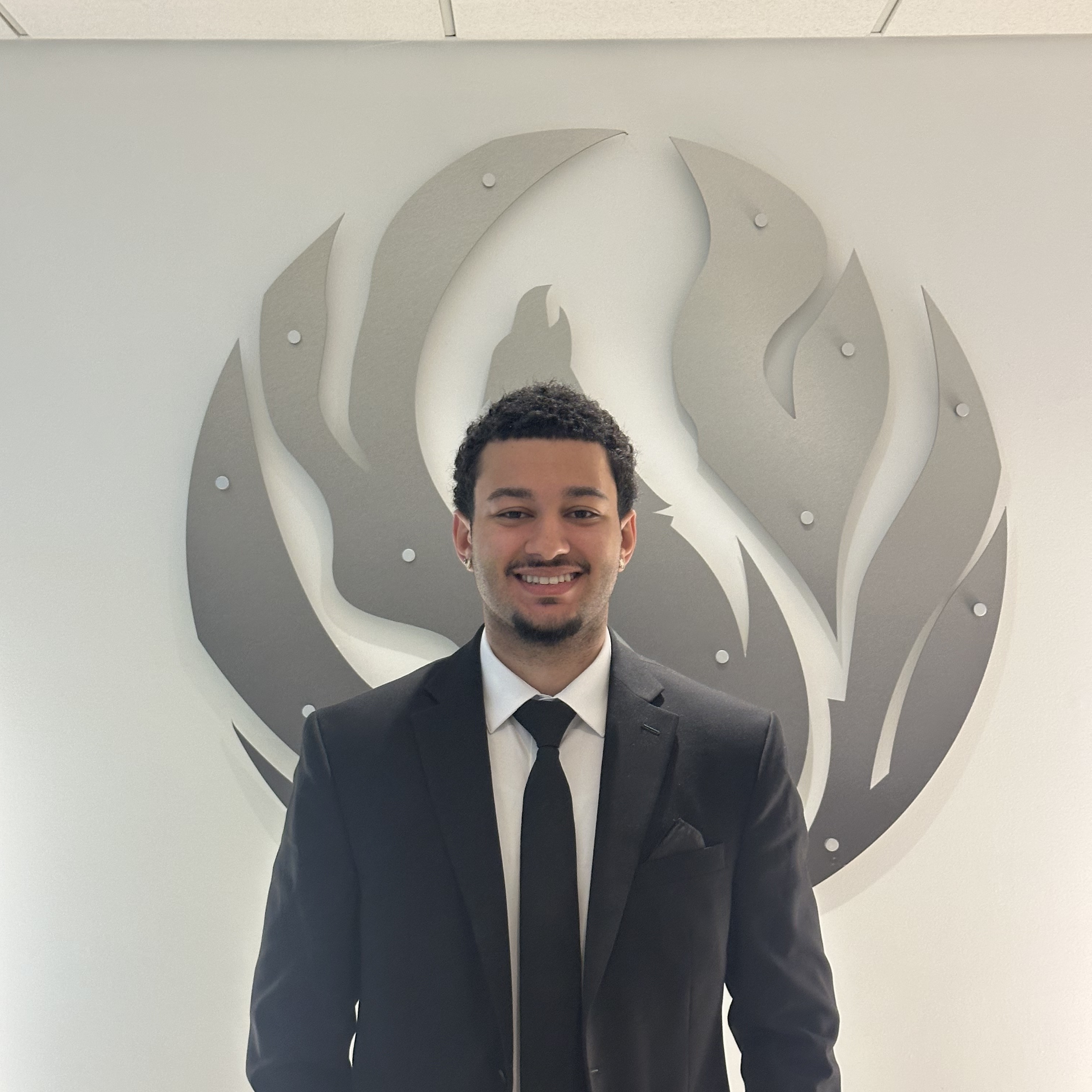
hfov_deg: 30.0
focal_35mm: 57
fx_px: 2034
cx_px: 542
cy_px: 731
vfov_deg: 29.8
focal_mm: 6.86
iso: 250
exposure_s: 1/60
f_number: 1.78
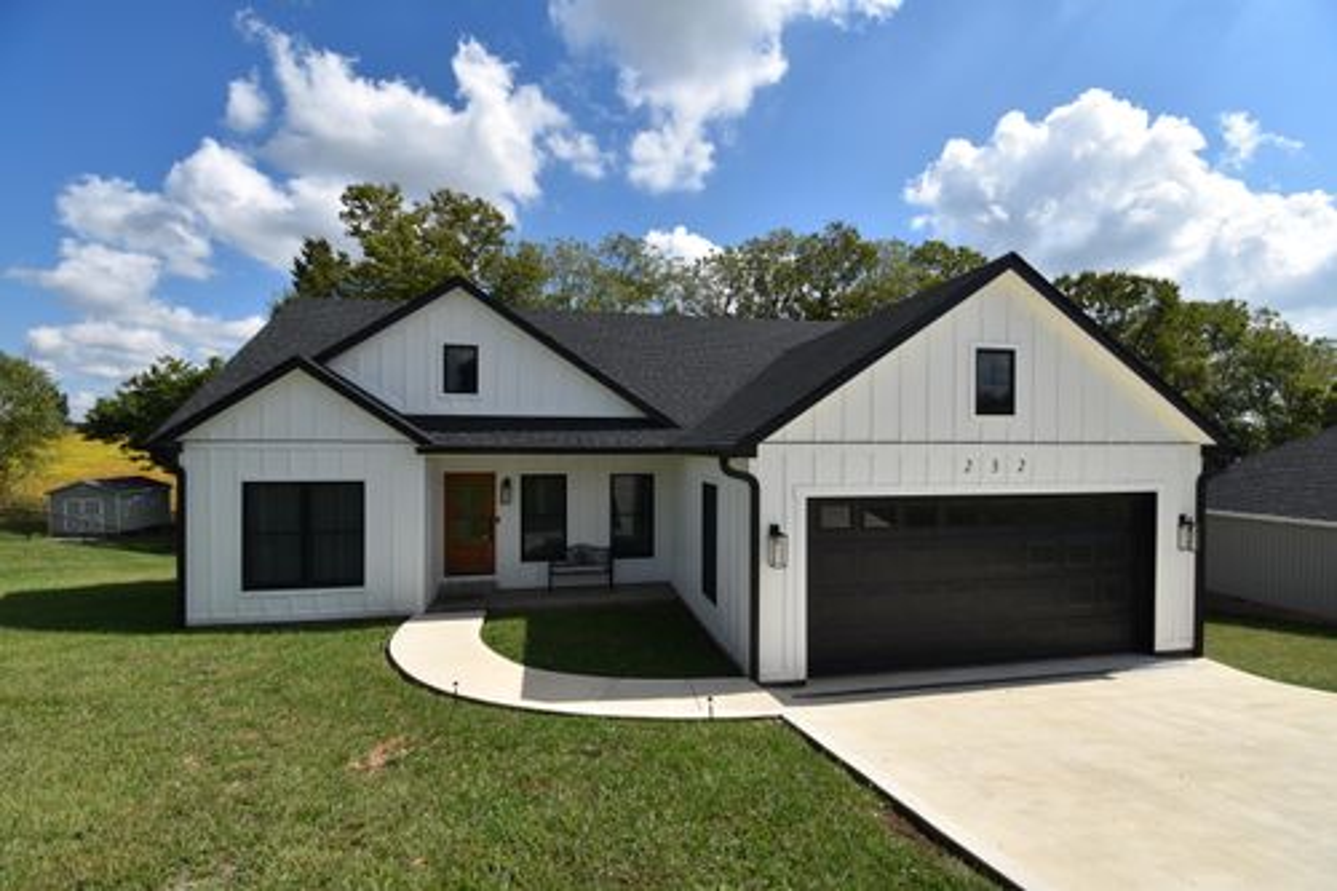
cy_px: 446
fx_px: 557
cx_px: 668
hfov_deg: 100.4
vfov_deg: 77.3
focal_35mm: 15
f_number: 9
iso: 100
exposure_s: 1/320
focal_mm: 10
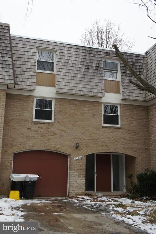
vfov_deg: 47.9
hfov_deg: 33.0
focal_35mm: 40
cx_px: 78
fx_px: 263
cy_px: 117
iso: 200
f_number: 7.1
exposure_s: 1/100
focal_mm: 27
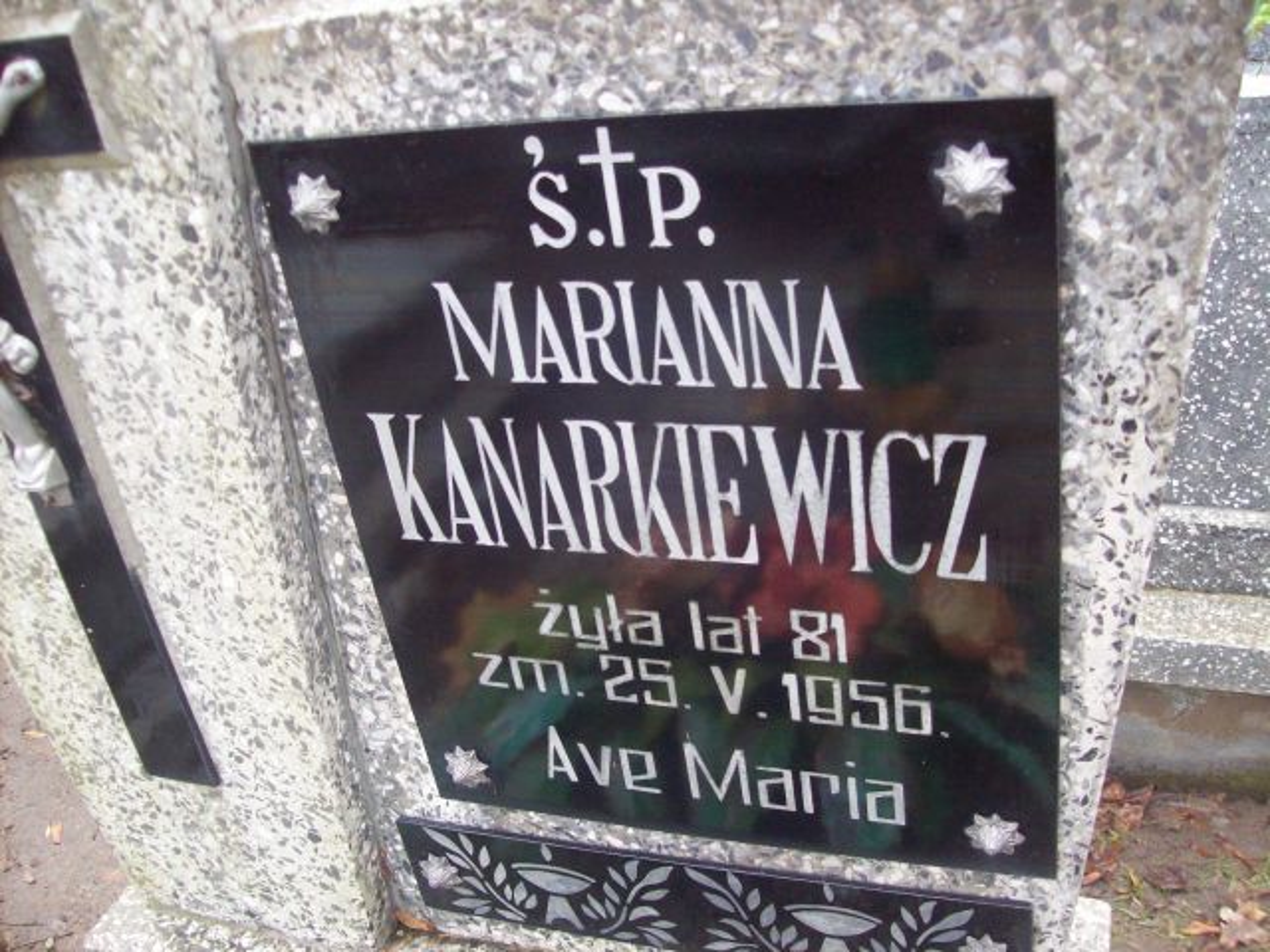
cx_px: 635
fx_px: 1321
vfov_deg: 39.7
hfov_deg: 51.4
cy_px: 476
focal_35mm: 36
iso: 200
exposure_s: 1/81.6
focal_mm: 6
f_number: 2.7
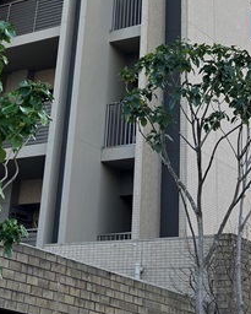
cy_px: -136
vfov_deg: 20.6
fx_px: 752
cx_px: 77
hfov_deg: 18.9
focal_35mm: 81
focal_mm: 3.99
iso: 32
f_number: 1.8
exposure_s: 1/585
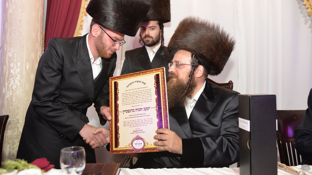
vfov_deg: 36.7
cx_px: 153
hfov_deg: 61.0
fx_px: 265
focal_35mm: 32
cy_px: 85
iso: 1000
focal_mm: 30
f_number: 4
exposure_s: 1/125
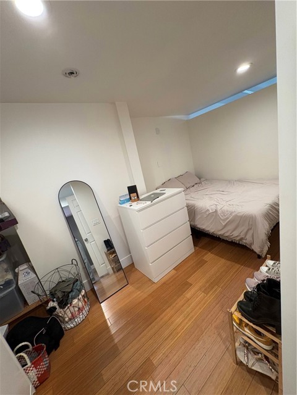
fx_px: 160
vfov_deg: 102.1
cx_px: 148
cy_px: 198
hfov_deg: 85.7
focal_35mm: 14
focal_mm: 2.22
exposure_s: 1/60
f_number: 2.2
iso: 200
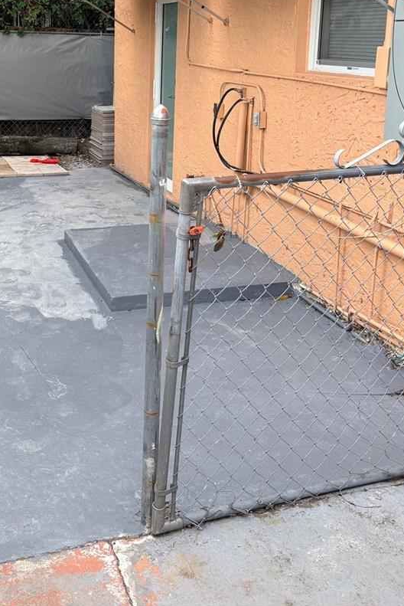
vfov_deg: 45.8
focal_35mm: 41
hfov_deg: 32.5
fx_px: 690
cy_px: 156
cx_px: 148
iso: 50
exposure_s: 1/485
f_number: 1.6
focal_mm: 5.96
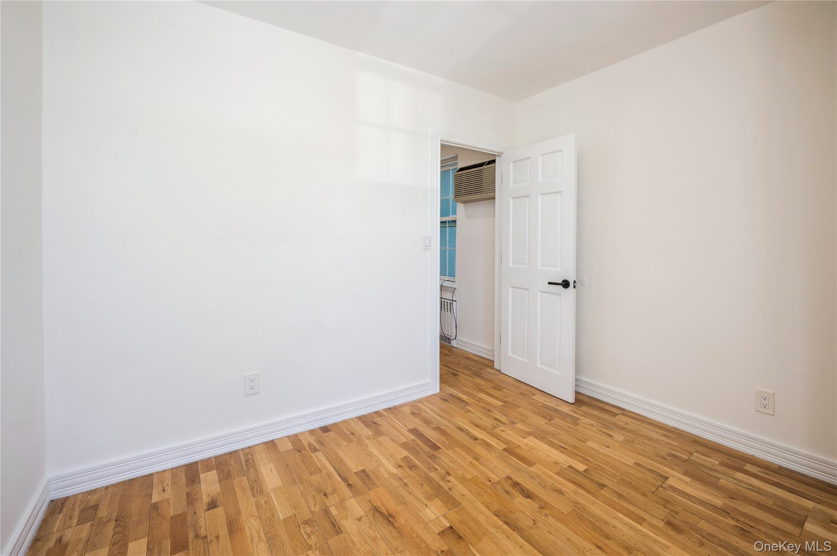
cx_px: 418
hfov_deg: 104.3
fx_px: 325
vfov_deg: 81.1
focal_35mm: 14
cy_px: 278
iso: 200
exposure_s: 1/6
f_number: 10
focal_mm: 14
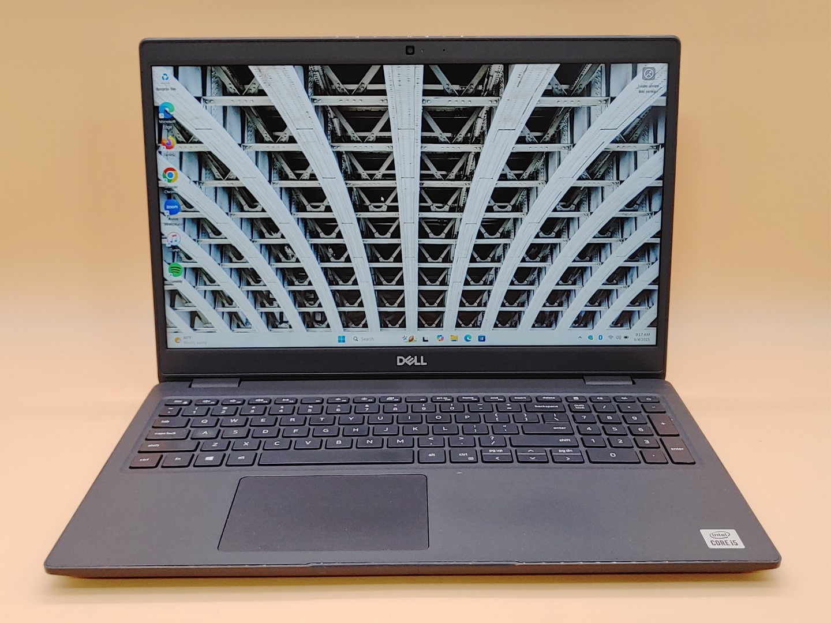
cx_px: 416
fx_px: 984
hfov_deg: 45.8
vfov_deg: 35.1
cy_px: 312
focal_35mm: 41
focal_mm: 4.36
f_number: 1.8
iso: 50
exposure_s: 1/60
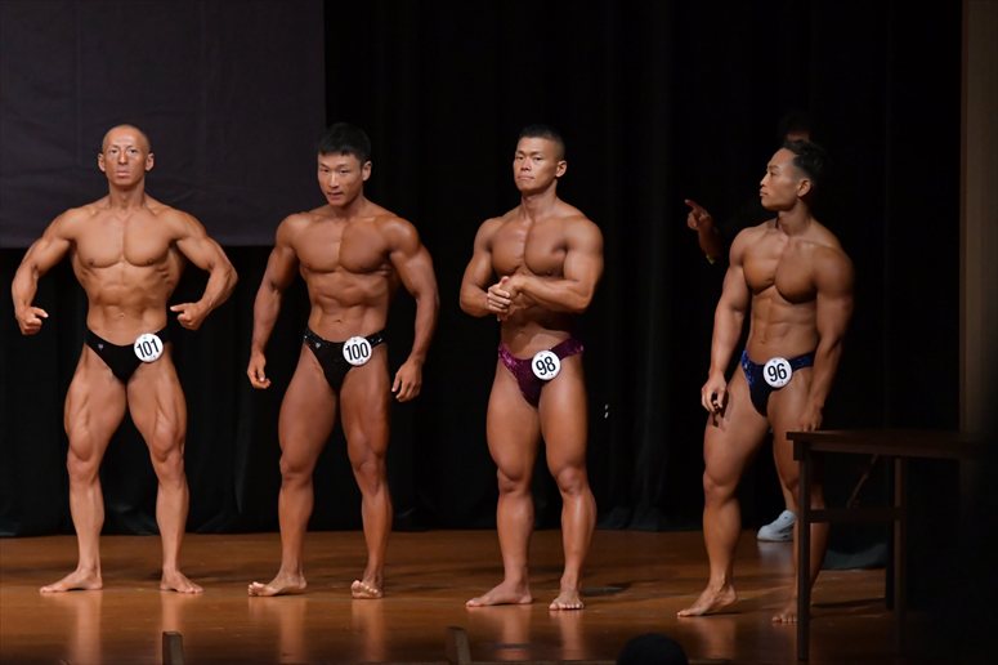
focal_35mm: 240
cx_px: 499
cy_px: 332
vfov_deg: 5.7
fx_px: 6650
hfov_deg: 8.6
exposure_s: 1/400
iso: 5000
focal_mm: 160
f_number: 5.6
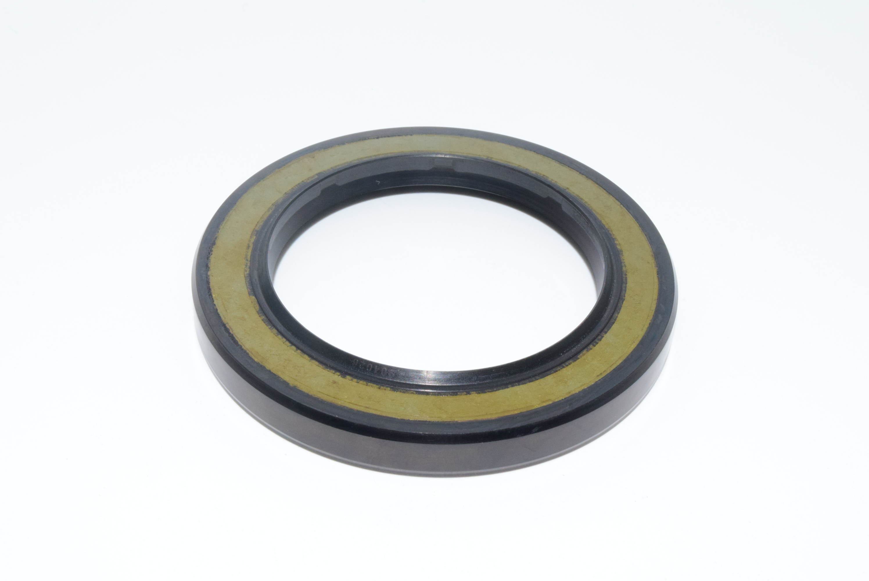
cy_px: 290
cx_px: 434
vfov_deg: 22.7
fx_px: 1449
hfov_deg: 33.4
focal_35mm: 60
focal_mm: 40
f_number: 32
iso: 1600
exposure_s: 1/60
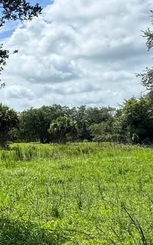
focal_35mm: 60
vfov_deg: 34.0
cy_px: 121
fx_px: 400
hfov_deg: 15.3
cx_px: -188
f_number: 2.2
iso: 50
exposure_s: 1/1370
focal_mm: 2.22
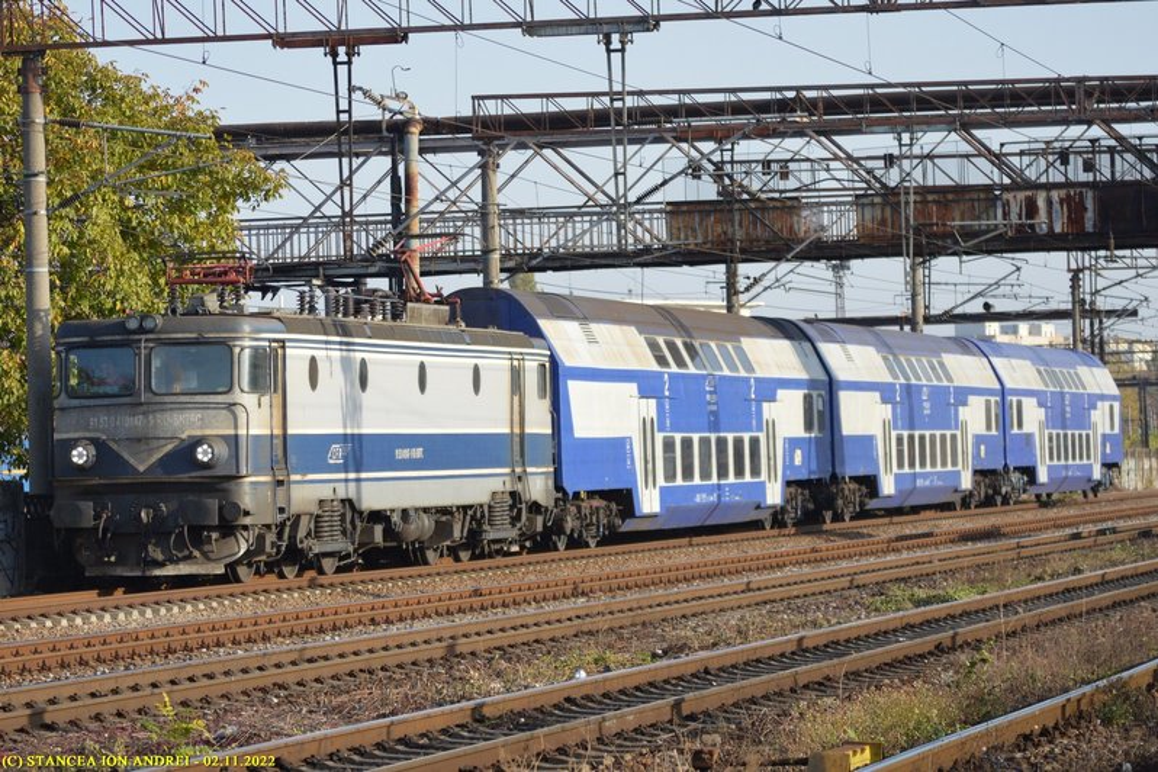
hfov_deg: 18.2
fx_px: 3618
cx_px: 579
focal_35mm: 112
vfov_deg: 12.2
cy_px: 386
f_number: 5
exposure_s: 1/1250
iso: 400
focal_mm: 75
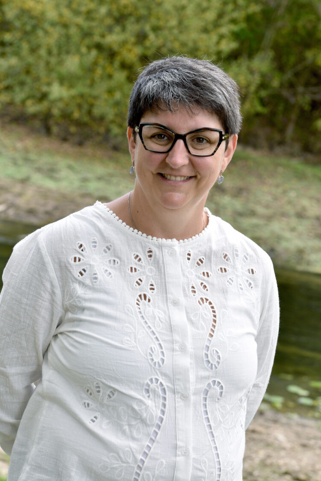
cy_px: 245
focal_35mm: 107
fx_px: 1429
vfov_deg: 19.1
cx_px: 161
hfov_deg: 12.8
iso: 400
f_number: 11
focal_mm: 105
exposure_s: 1/125
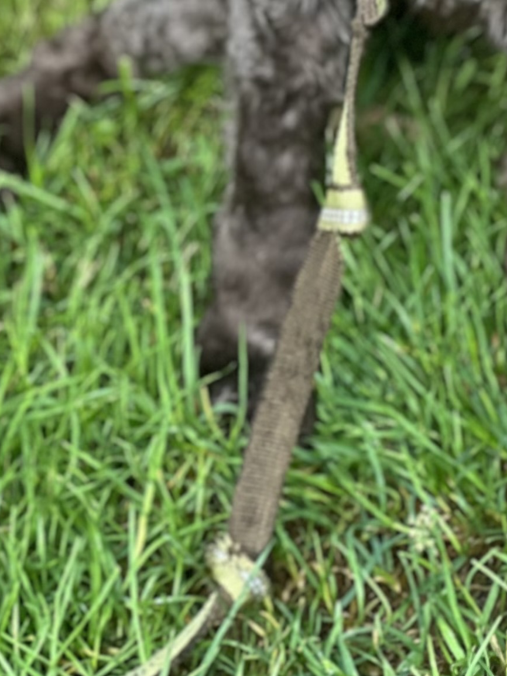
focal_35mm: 269
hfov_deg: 5.5
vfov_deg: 7.2
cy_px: -473
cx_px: -10
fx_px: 5251
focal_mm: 9
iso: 50
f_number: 2.8
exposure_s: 1/121
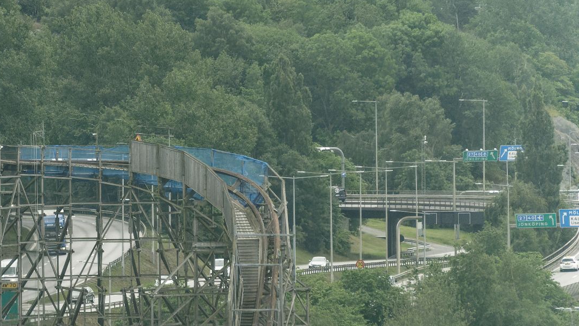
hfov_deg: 3.6
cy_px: 358
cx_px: 63
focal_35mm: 598
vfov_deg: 2.0
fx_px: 9180
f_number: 8
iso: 3200
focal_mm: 300
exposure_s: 1/1000
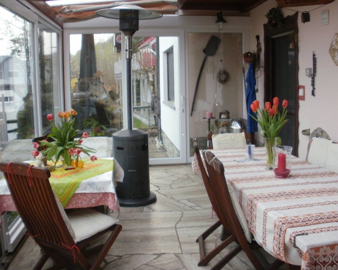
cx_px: 180
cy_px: 136
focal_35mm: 38
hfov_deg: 47.9
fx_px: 380
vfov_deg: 39.2
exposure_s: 1/80
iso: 100
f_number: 3.5
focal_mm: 6.3
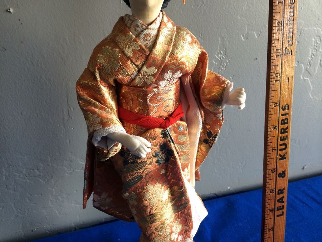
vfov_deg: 46.8
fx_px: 279
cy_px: 121
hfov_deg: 60.0
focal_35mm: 30
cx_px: 161
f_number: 2.2
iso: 80
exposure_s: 1/30
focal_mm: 4.12
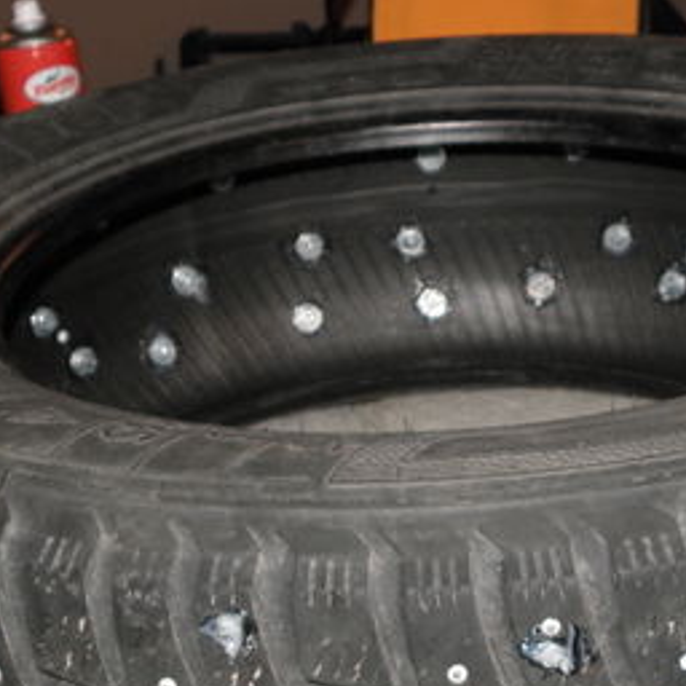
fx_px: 1883
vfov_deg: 20.5
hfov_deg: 20.6
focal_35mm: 84
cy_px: 509
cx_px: 397
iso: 100
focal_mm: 6.85
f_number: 3.2
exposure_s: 1/40
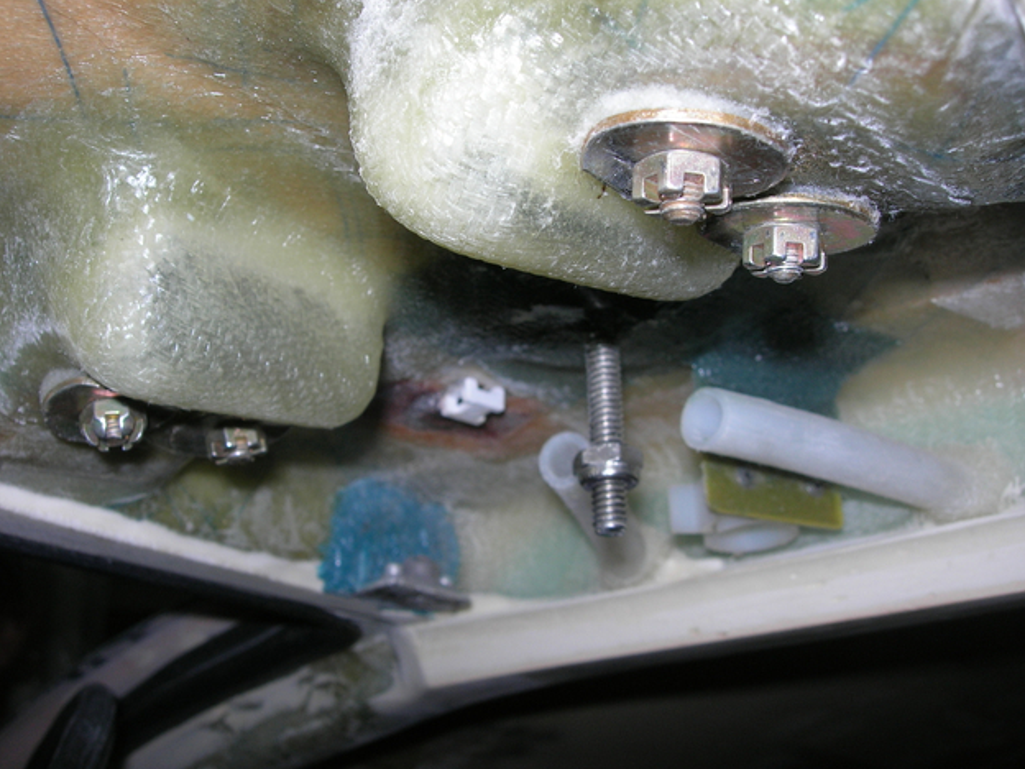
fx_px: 1155
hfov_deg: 47.9
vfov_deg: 36.8
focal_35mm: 39
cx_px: 501
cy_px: 383
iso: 64
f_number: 4.8
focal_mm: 7.8
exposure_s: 1/60.1
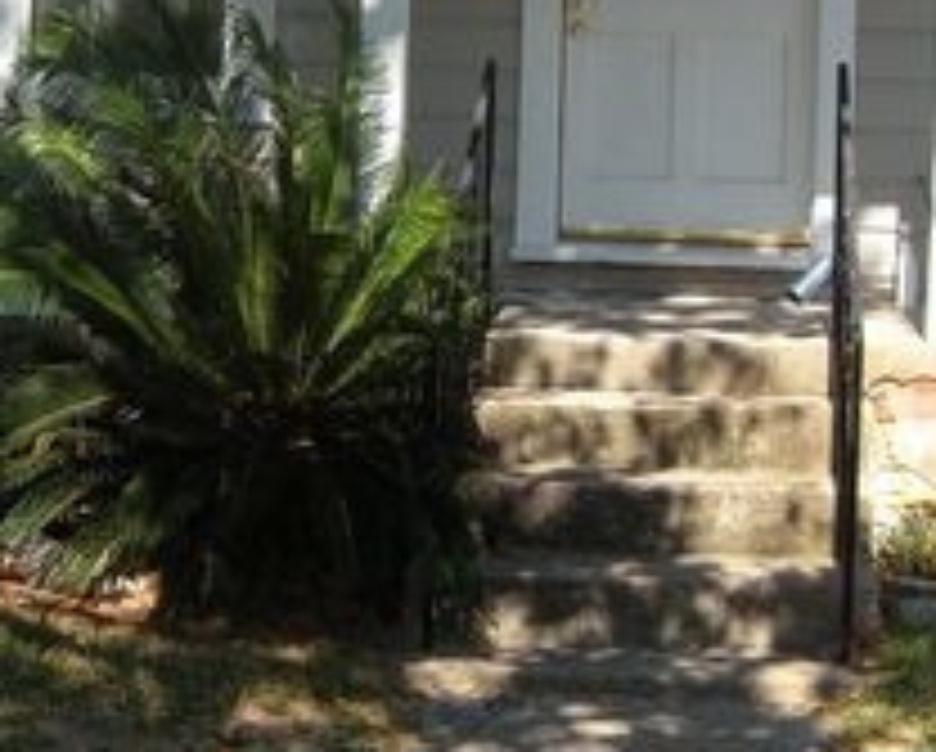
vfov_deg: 18.3
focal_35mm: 82
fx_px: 2275
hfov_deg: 23.2
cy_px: 11
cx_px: 621
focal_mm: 5.9
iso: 89
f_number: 3.8
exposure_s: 1/477
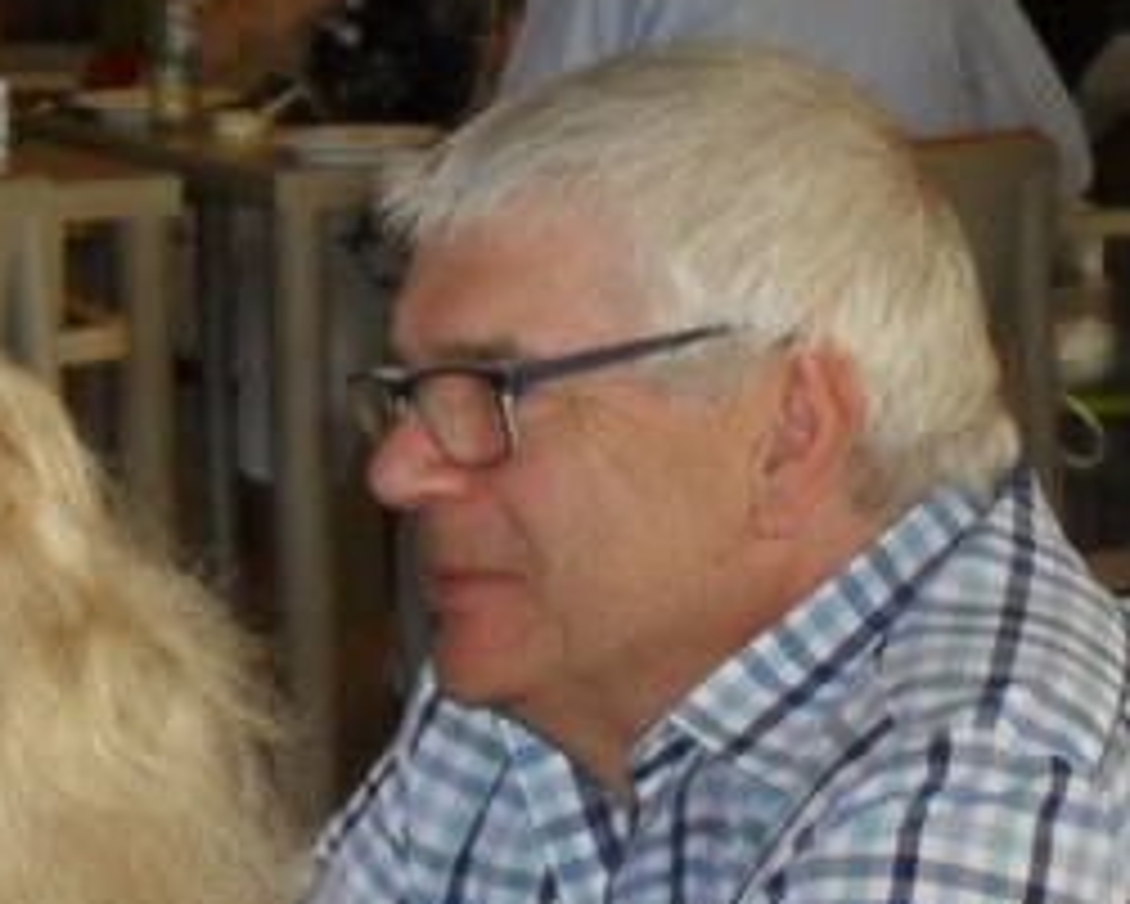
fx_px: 8197
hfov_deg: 7.8
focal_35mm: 245
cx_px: -32
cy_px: 652
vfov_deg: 6.3
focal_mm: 18.9
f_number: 5.8
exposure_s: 1/60
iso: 400
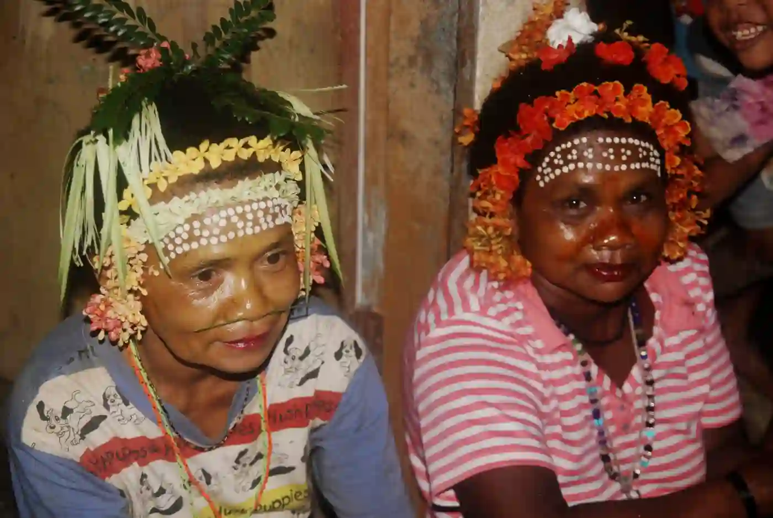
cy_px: 259
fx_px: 1612
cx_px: 386
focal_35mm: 75
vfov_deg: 18.2
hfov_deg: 27.0
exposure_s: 1/200
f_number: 4.5
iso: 250
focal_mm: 50
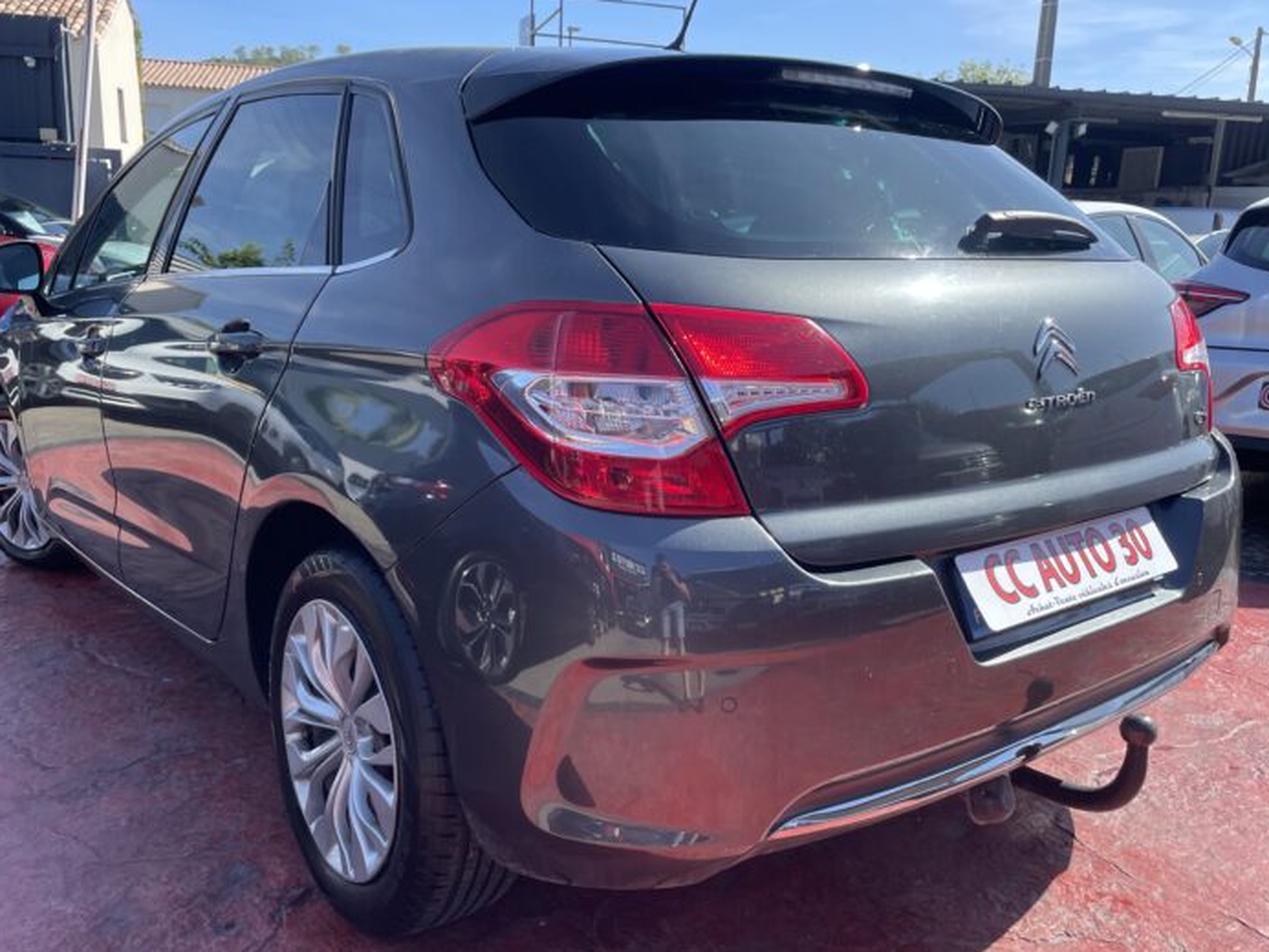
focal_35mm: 30
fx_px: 1100
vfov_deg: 46.8
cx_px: 623
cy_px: 483
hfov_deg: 60.0
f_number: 1.6
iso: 32
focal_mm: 4.2
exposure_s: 1/1062
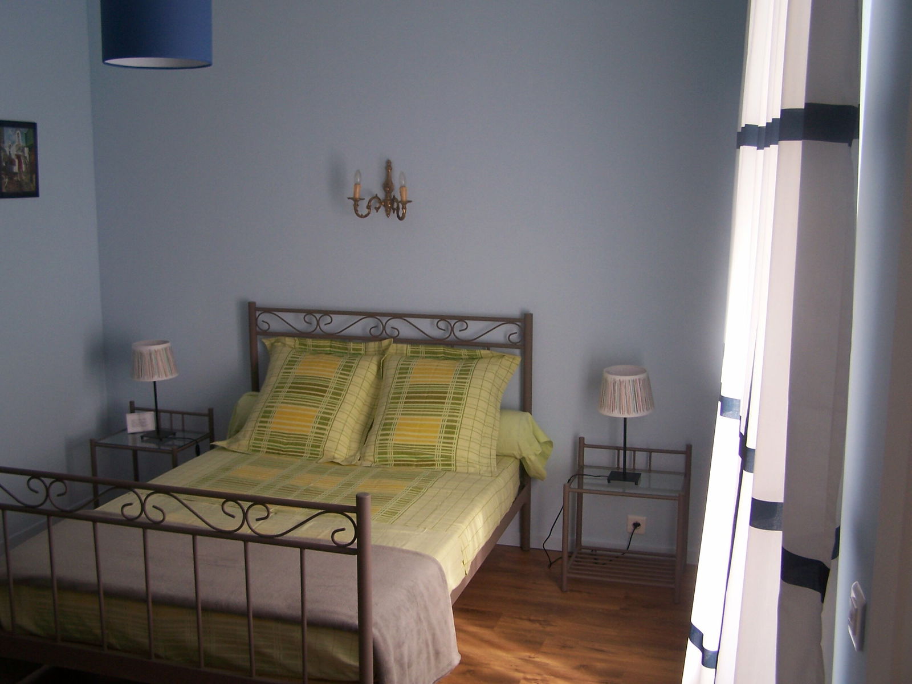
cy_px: 342
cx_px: 456
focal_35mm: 38
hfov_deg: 49.0
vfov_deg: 37.7
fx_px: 1001
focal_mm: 6.3
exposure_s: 1/100
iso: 80
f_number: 2.8
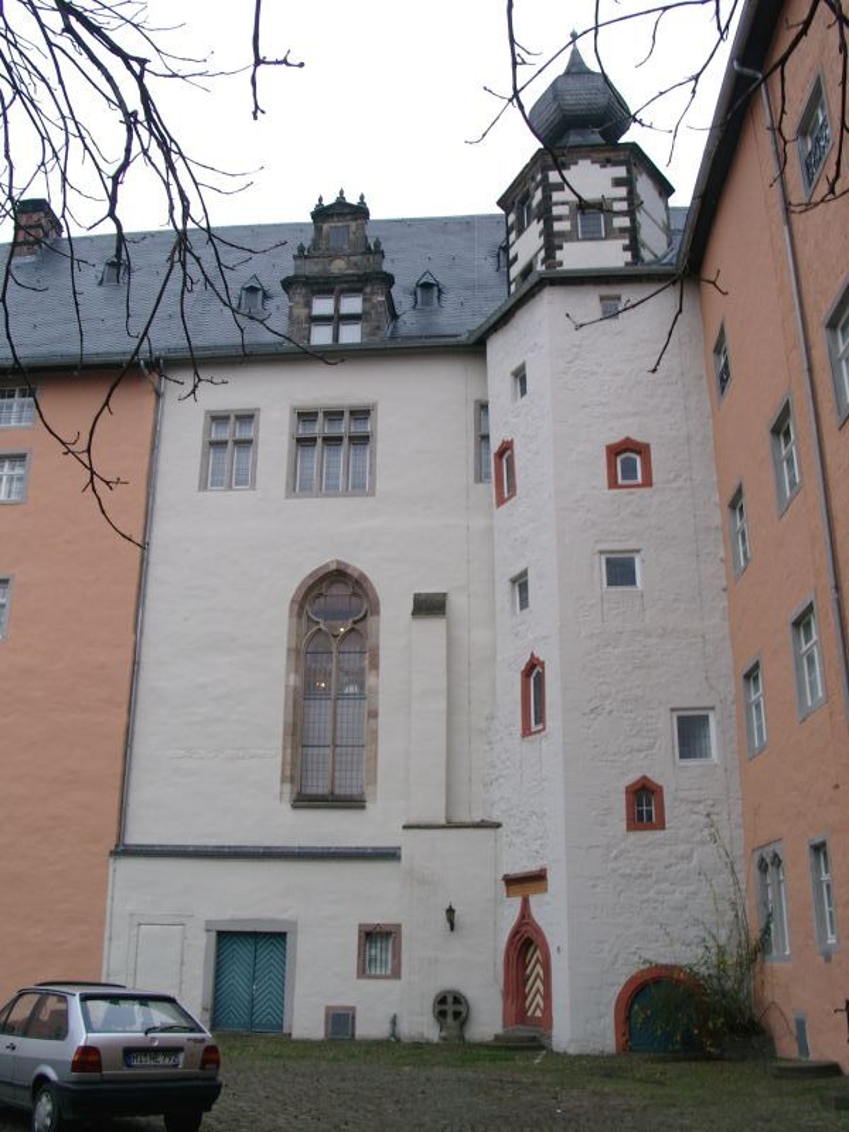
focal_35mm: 34
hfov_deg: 41.8
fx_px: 1112
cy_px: 566
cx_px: 424
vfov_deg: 54.0
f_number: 5.6
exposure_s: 1/13.8
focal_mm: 7.13
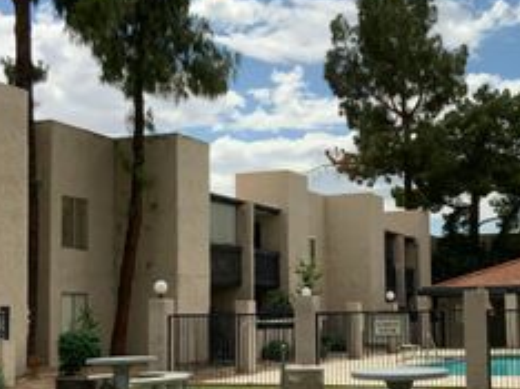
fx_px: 930
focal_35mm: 62
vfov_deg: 23.6
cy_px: 241
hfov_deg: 31.0
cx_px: 347
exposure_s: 1/2959
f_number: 1.8
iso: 16
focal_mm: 3
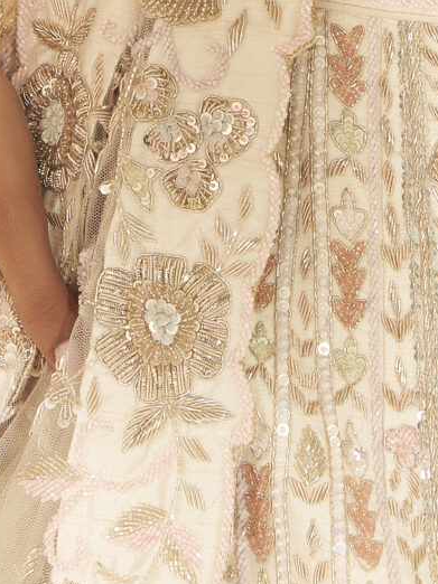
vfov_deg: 5.4
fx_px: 5977
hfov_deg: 4.2
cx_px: 300
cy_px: -753
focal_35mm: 354
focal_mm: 50
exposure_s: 1/160
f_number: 6.3
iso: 640
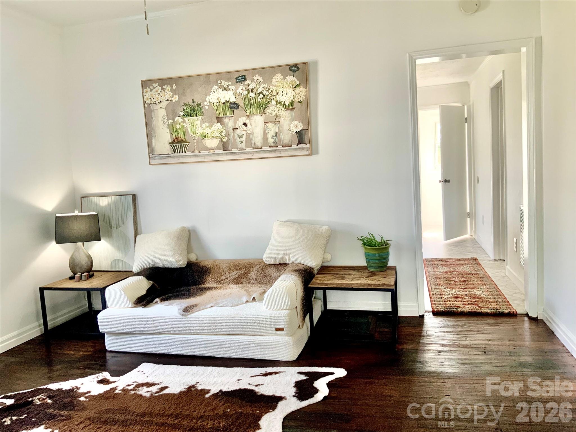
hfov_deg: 61.7
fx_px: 483
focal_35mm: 29
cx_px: 288
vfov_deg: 48.2
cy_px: 216
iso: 50
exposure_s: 1/60
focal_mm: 3
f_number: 1.8
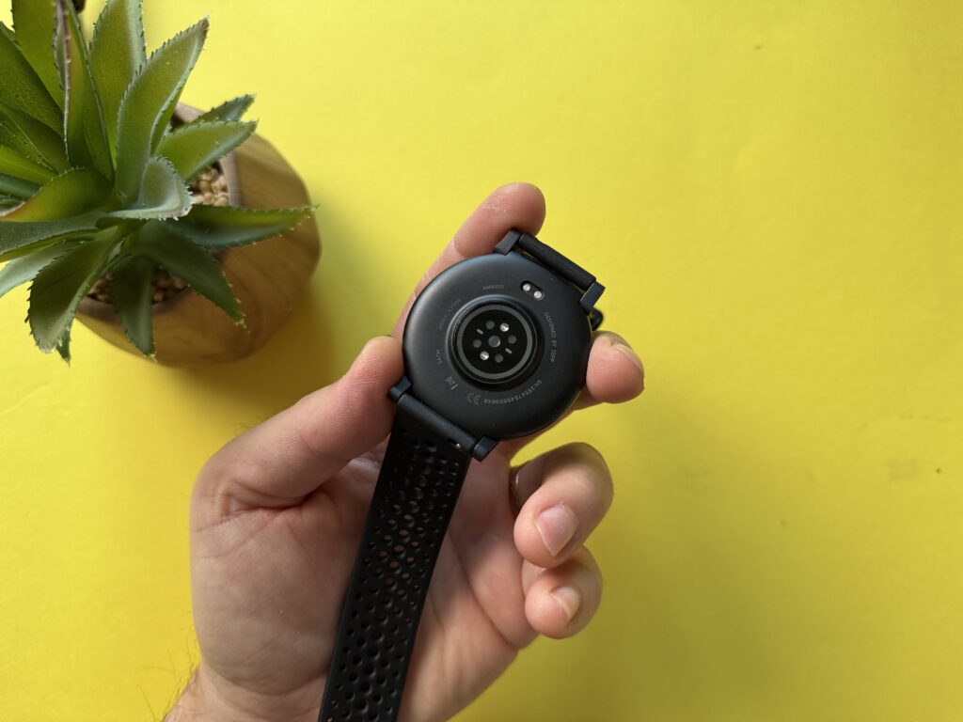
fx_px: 668
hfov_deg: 71.6
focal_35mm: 24
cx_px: 482
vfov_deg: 56.8
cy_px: 361
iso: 200
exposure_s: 1/99
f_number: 1.78
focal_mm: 6.76
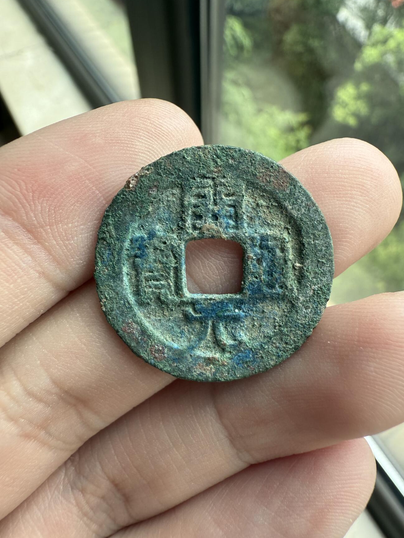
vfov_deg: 69.4
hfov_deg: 54.9
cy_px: 261
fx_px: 389
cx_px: 195
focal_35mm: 25
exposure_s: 1/99
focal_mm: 2.22
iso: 80
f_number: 2.2
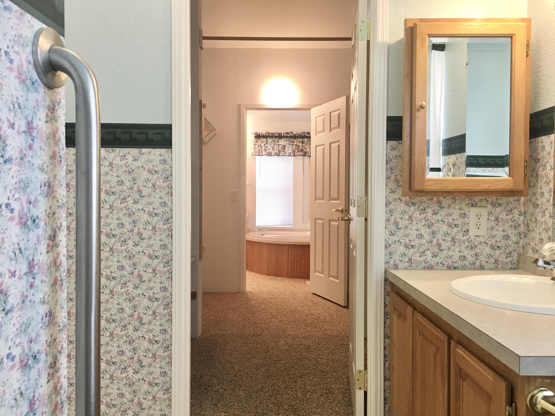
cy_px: 208
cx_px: 278
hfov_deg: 61.7
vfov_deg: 48.2
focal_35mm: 29
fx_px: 465
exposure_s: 1/15
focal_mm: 4.15
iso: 32
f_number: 2.2
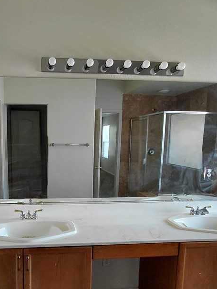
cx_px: 56
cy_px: 169
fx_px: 226
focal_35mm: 27
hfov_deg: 49.4
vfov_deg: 64.9
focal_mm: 1.64
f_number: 2.2
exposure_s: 1/60.2
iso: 64
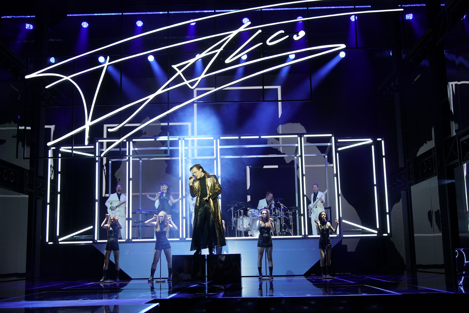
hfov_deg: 45.4
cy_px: 156
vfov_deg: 31.2
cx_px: 234
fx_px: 560
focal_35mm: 43
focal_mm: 43
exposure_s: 1/125
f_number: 3.5
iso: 500
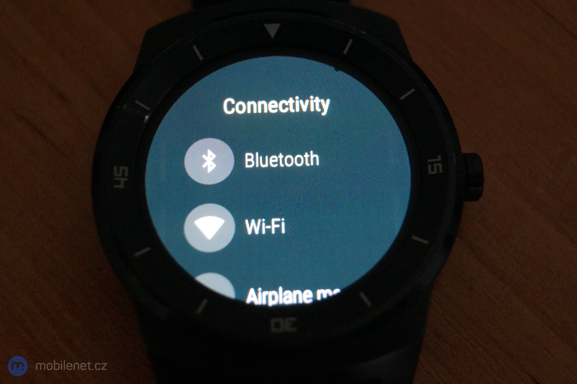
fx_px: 1201
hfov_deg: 27.0
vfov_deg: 18.2
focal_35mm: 75
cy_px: 192
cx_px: 288
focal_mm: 50
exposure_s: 1/80
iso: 3200
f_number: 5.6
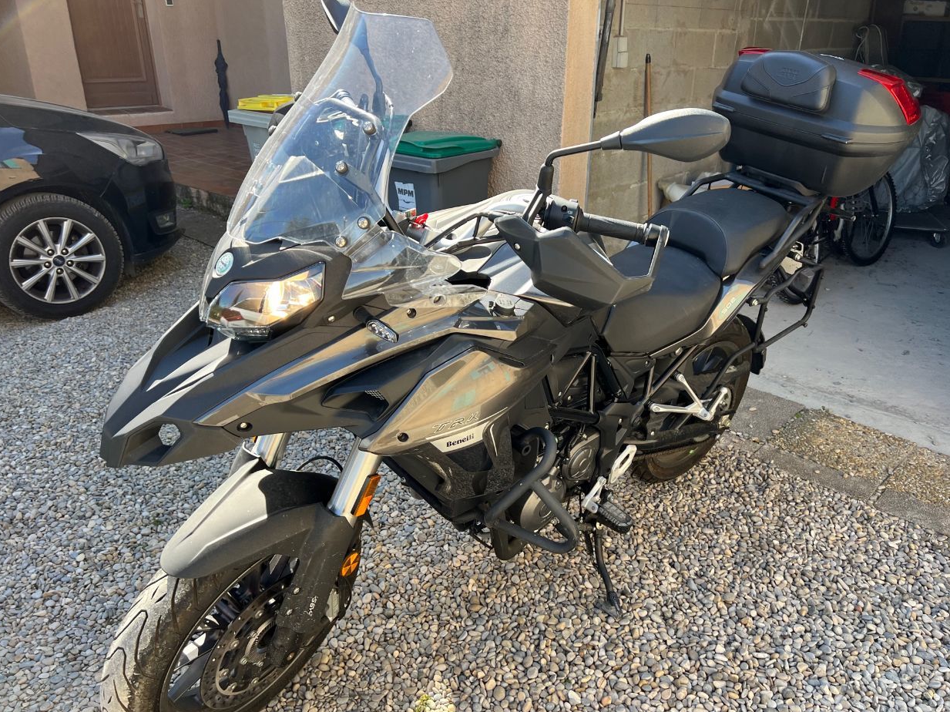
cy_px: 368
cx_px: 488
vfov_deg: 51.3
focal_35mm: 27
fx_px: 741
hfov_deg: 65.3
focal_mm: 5.7
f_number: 1.5
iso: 50
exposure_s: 1/696
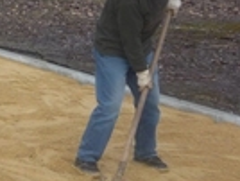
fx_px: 931
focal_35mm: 134
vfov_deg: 11.1
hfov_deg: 14.3
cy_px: 102
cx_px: -43
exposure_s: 1/160
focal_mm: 5.2
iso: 100
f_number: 4
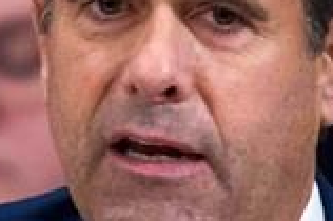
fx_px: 30474
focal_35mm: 3298
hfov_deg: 0.6
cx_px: 89
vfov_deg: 0.4
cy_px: 207
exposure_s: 1/160
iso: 6400
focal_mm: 800
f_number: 5.6
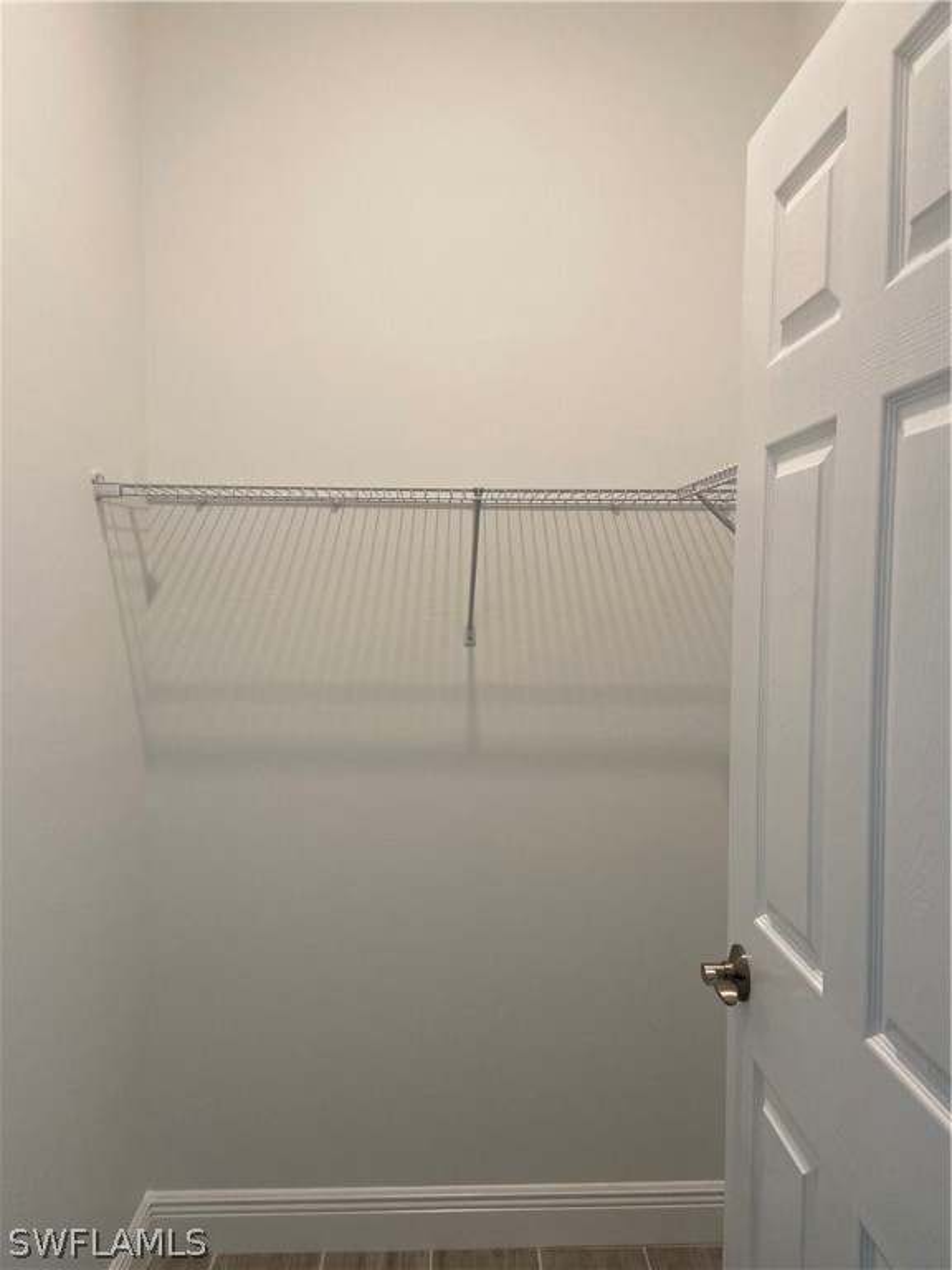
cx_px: 476
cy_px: 635
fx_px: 953
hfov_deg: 53.1
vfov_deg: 67.3
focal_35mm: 26
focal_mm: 4.25
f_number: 1.8
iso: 125
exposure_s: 1/120
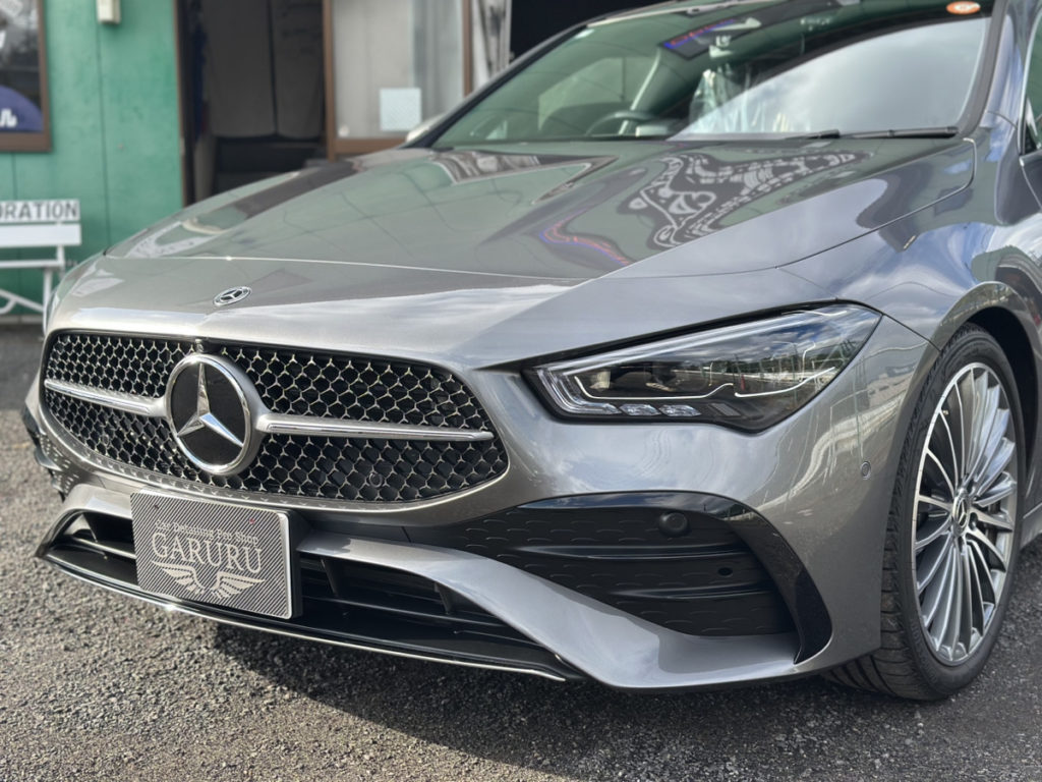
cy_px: 391
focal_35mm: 48
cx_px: 521
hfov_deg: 39.7
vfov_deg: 30.3
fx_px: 1445
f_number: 1.78
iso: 80
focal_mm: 6.86
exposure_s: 1/1357
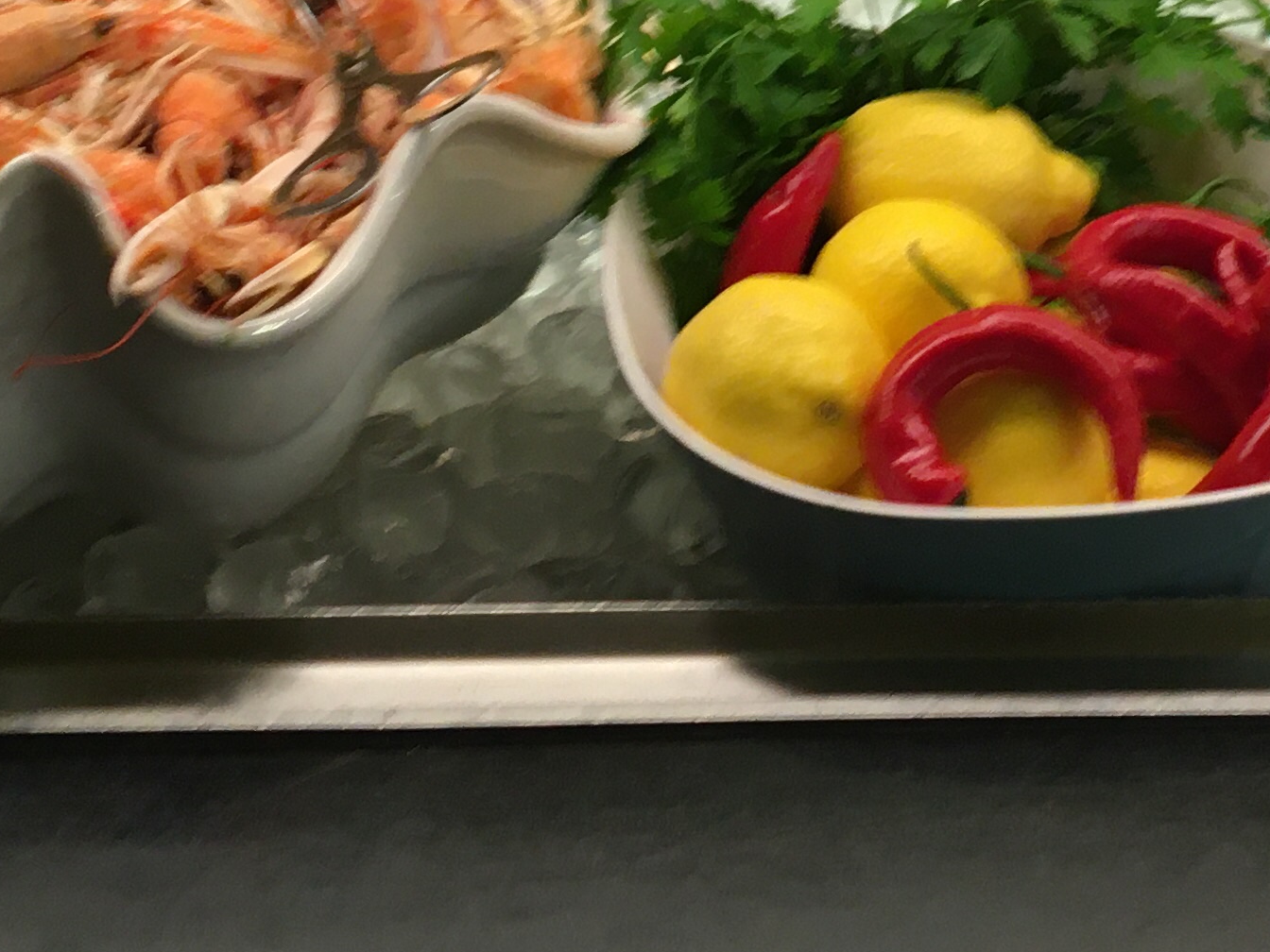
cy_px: -99
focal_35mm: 87
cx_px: 839
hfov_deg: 22.4
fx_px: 3192
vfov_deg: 16.5
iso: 80
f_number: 2.2
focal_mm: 4.15
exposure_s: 1/33
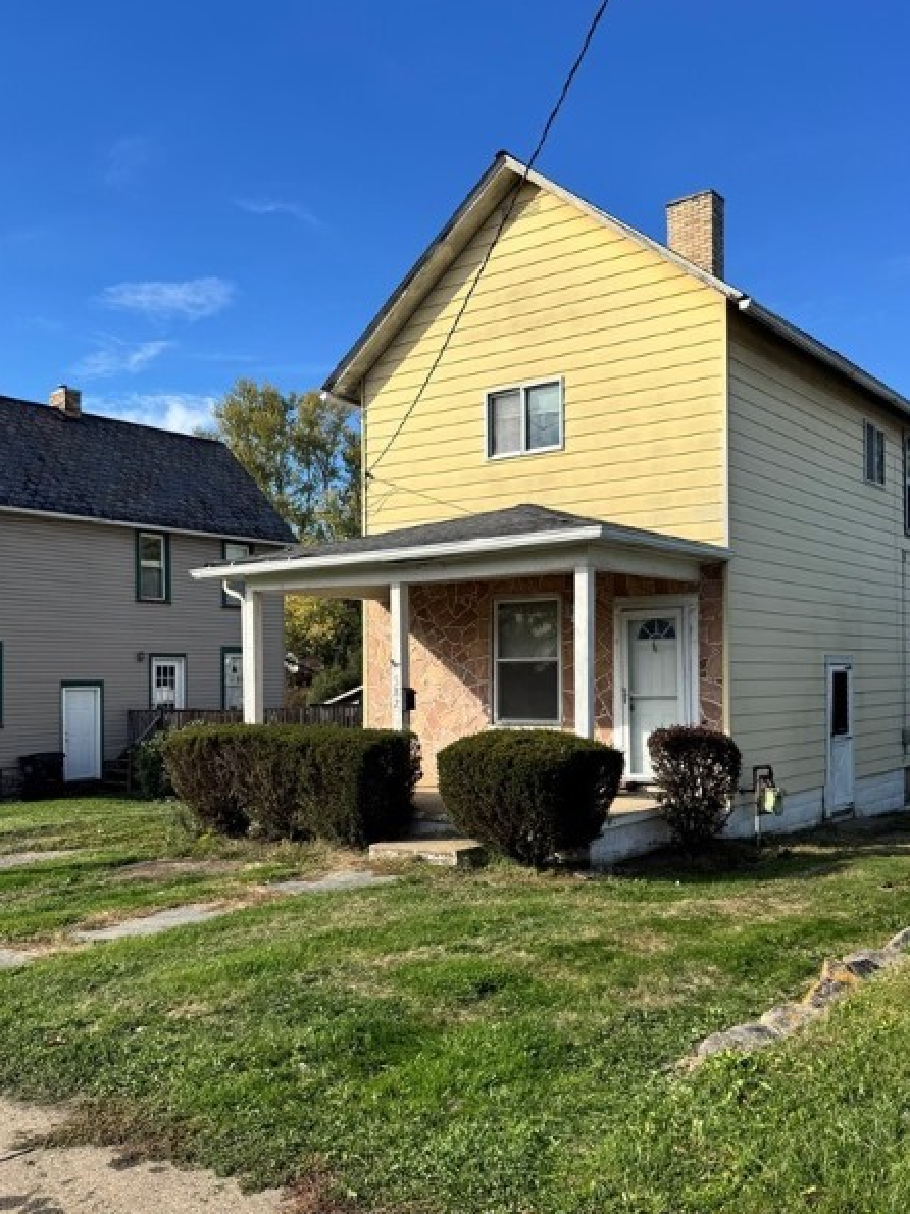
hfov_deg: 45.3
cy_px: 655
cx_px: 512
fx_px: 1087
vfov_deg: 58.3
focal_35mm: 31
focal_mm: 6.76
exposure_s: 1/2833
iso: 80
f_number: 1.78
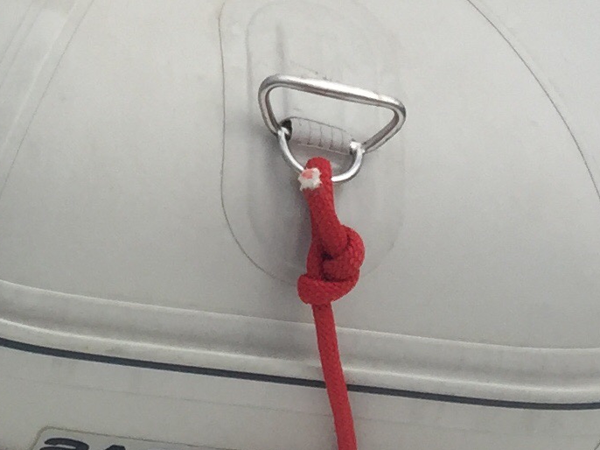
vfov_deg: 10.1
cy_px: -400
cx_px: -319
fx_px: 2391
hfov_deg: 13.4
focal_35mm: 138
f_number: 2.2
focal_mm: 4.15
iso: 32
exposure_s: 1/3049
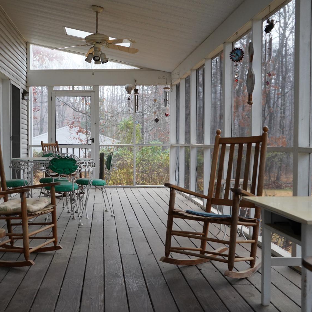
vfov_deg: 39.2
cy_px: 157
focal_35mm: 43
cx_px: 99
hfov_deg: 38.6
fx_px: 438
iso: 1600
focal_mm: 28
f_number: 3.5
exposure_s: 1/160
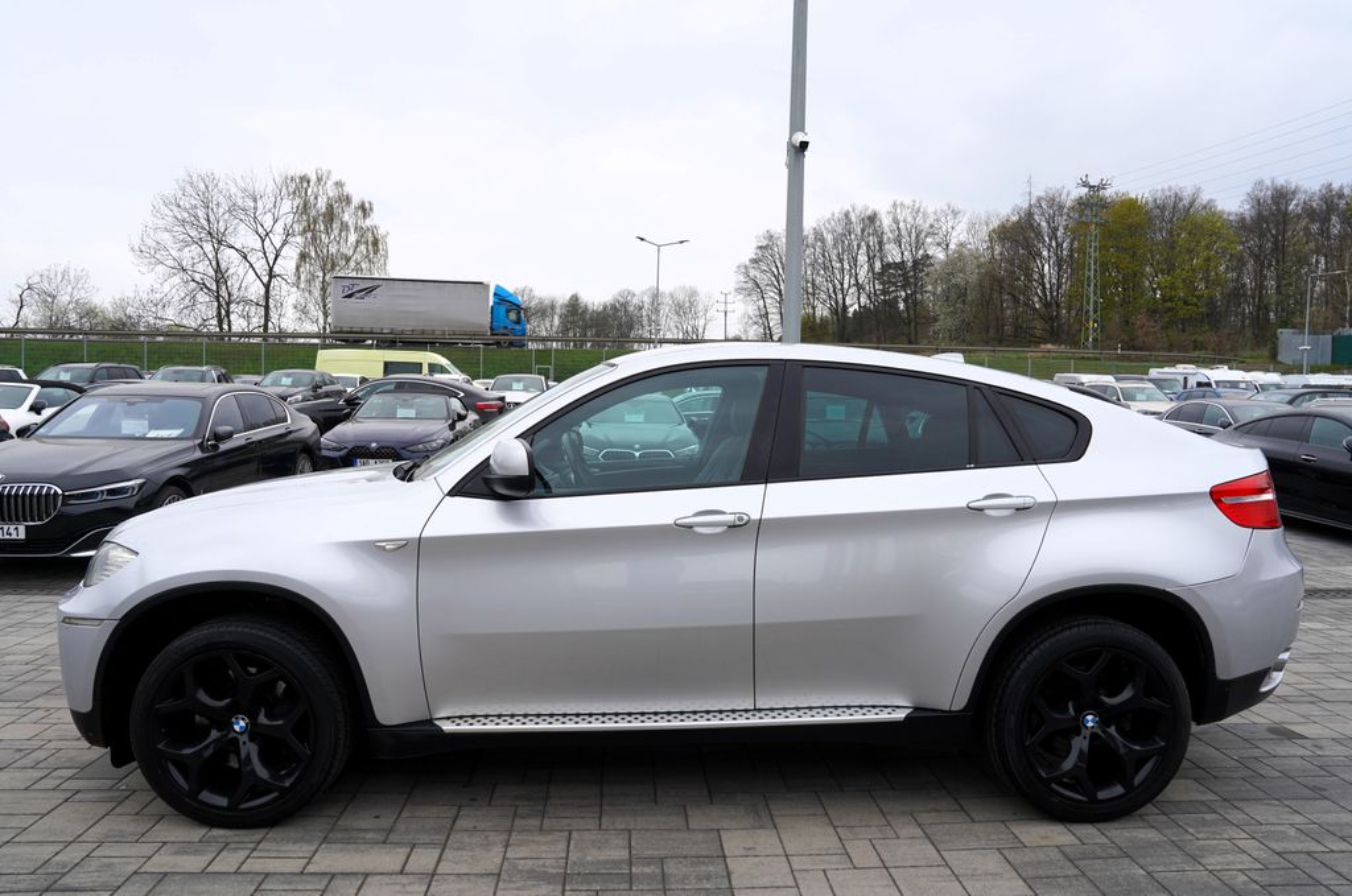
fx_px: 900
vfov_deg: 53.0
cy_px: 448
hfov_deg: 73.8
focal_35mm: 24
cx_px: 676
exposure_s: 1/160
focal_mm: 24
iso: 100
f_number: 6.3
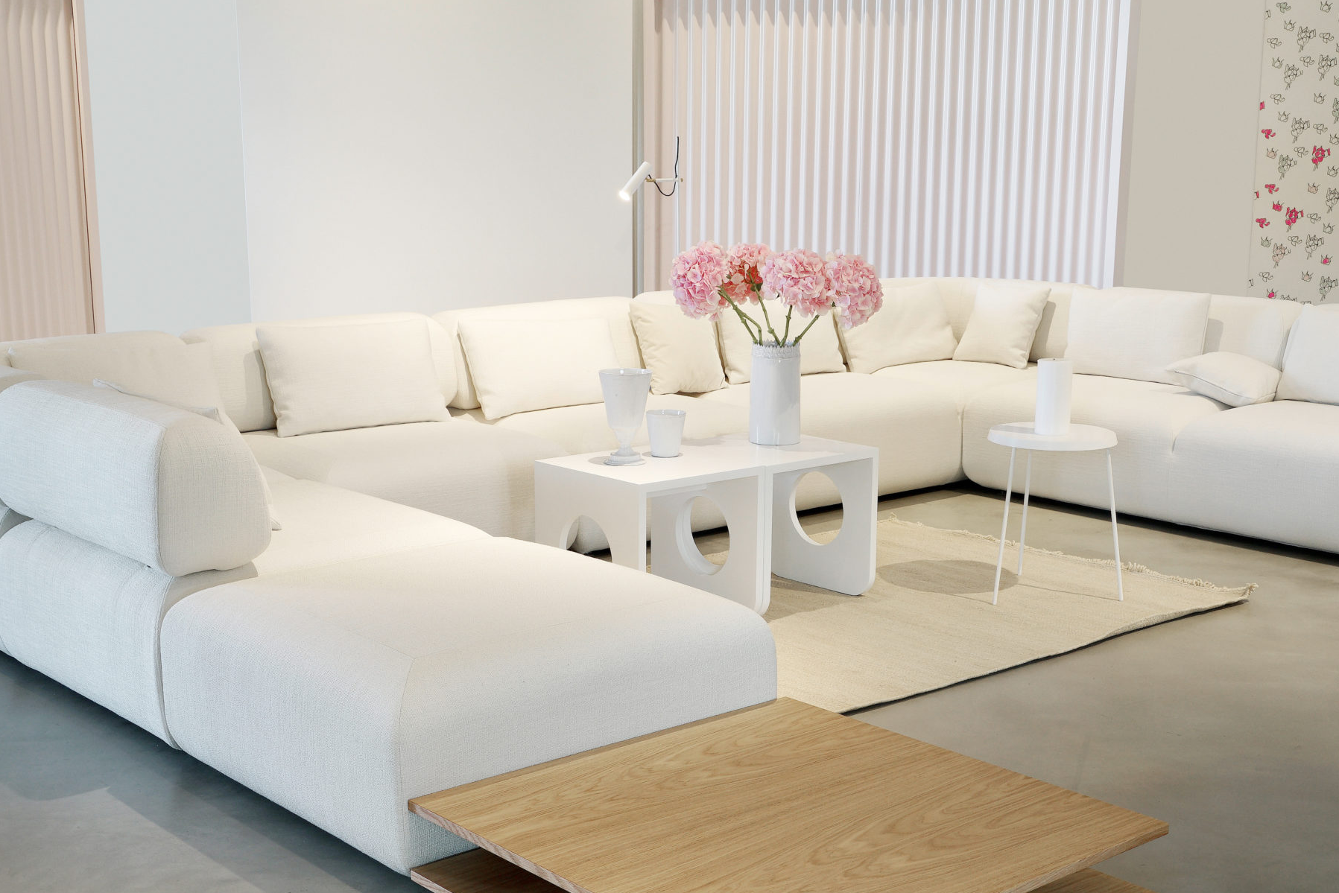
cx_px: 678
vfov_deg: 28.6
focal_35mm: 47
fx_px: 1748
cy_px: 538
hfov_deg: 41.9
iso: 250
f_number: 11
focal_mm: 33
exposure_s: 1/6
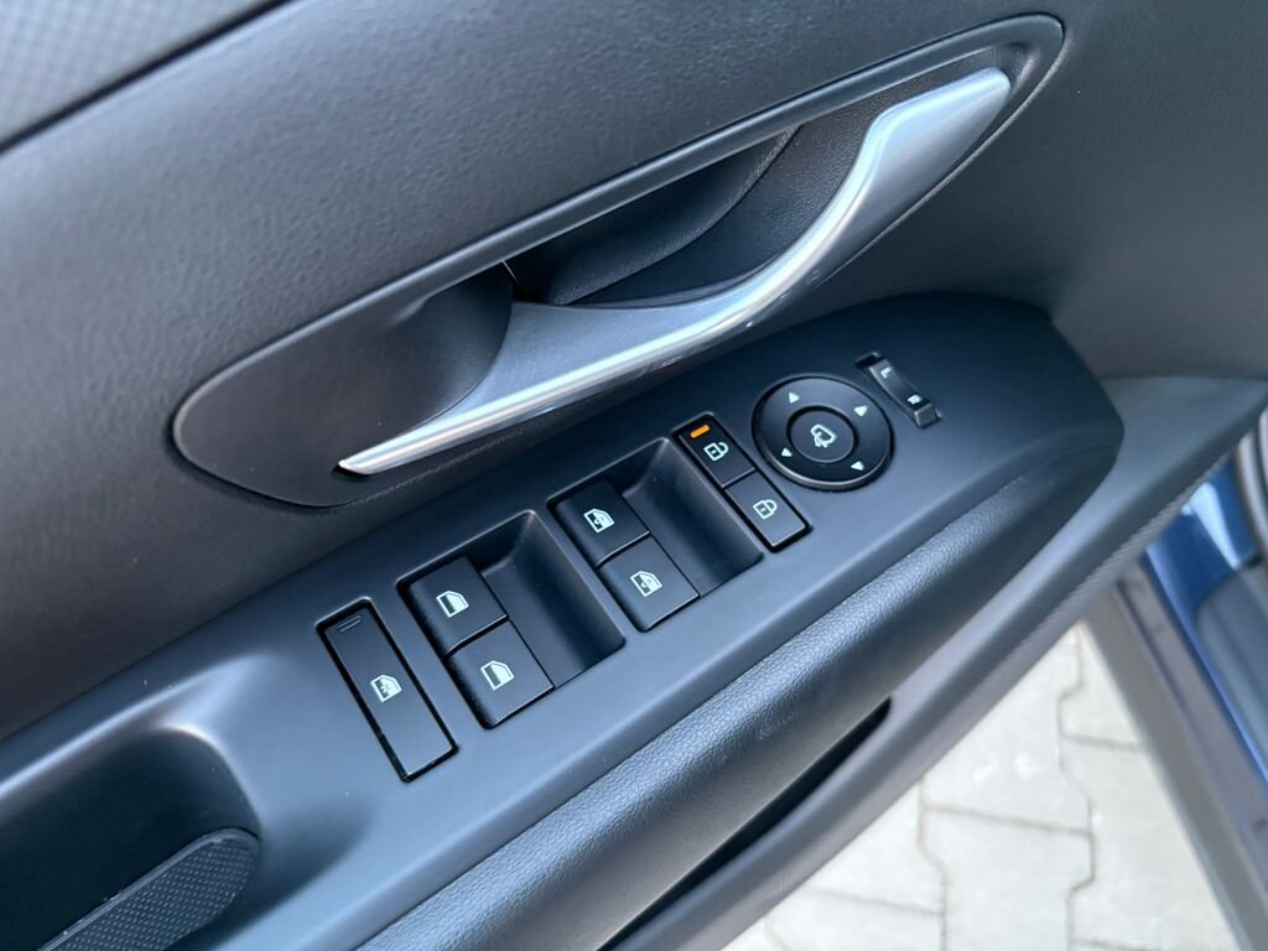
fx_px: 952
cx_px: 634
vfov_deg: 53.1
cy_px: 476
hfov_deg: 67.3
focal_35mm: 26
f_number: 1.6
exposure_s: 1/60
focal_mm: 5.96
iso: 500
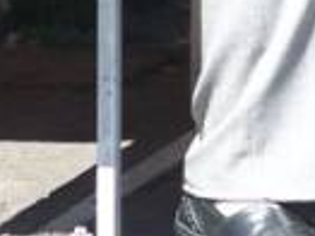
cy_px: -371
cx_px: 555
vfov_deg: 1.9
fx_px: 7128
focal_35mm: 784
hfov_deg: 2.5
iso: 80
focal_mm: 21.2
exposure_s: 1/320
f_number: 3.2
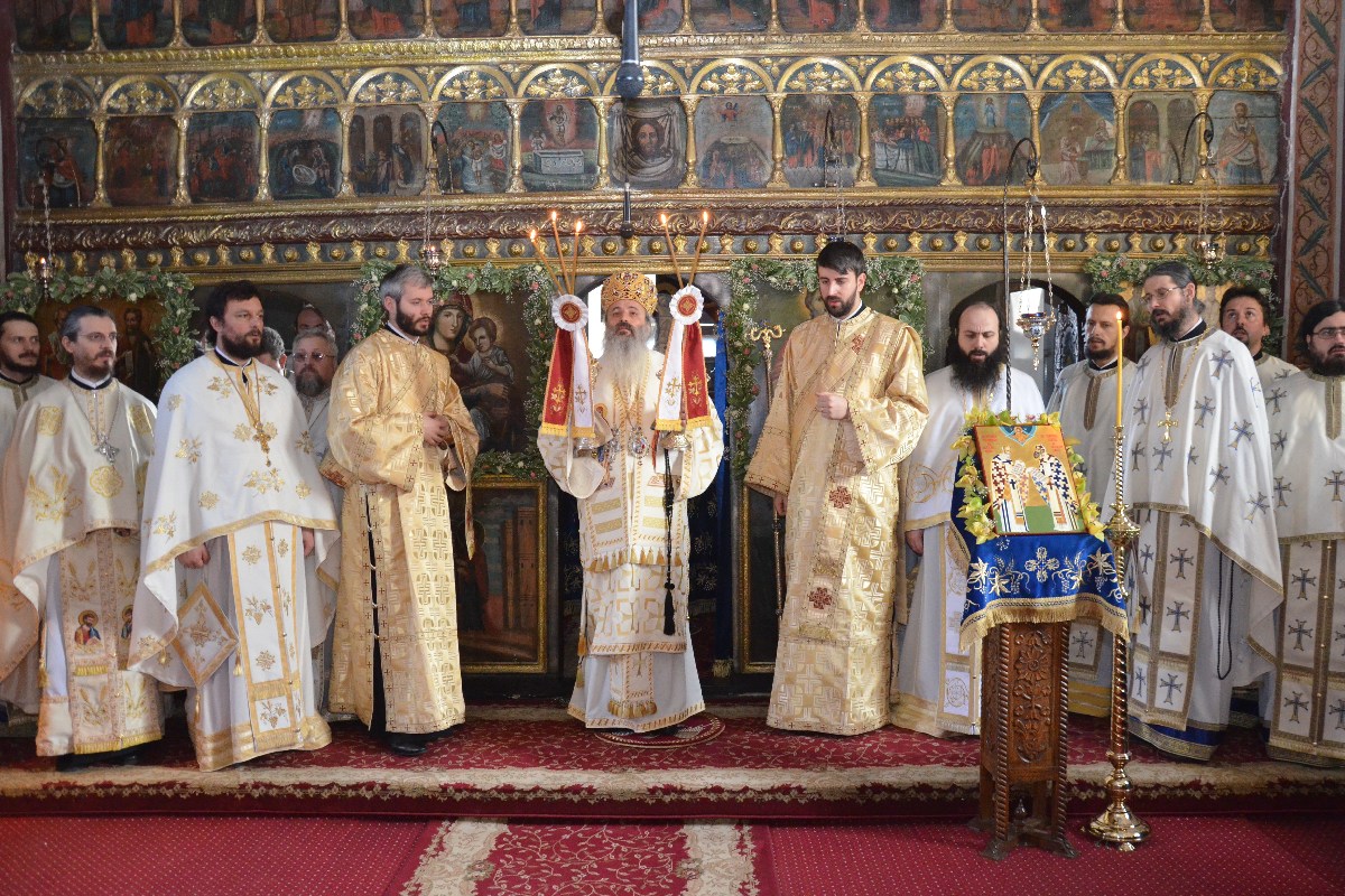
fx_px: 1009
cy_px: 448
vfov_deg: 47.9
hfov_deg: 67.4
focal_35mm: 27
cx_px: 672
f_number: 4
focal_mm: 18
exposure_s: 1/60
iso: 3200
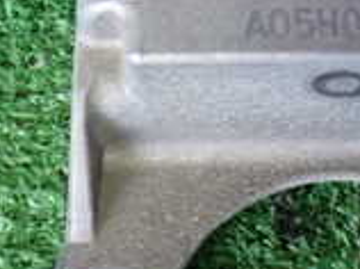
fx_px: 1620
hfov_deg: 12.6
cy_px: -41
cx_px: 335
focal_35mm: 156
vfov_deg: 9.4
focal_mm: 7.31
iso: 500
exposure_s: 1/40
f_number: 2.8
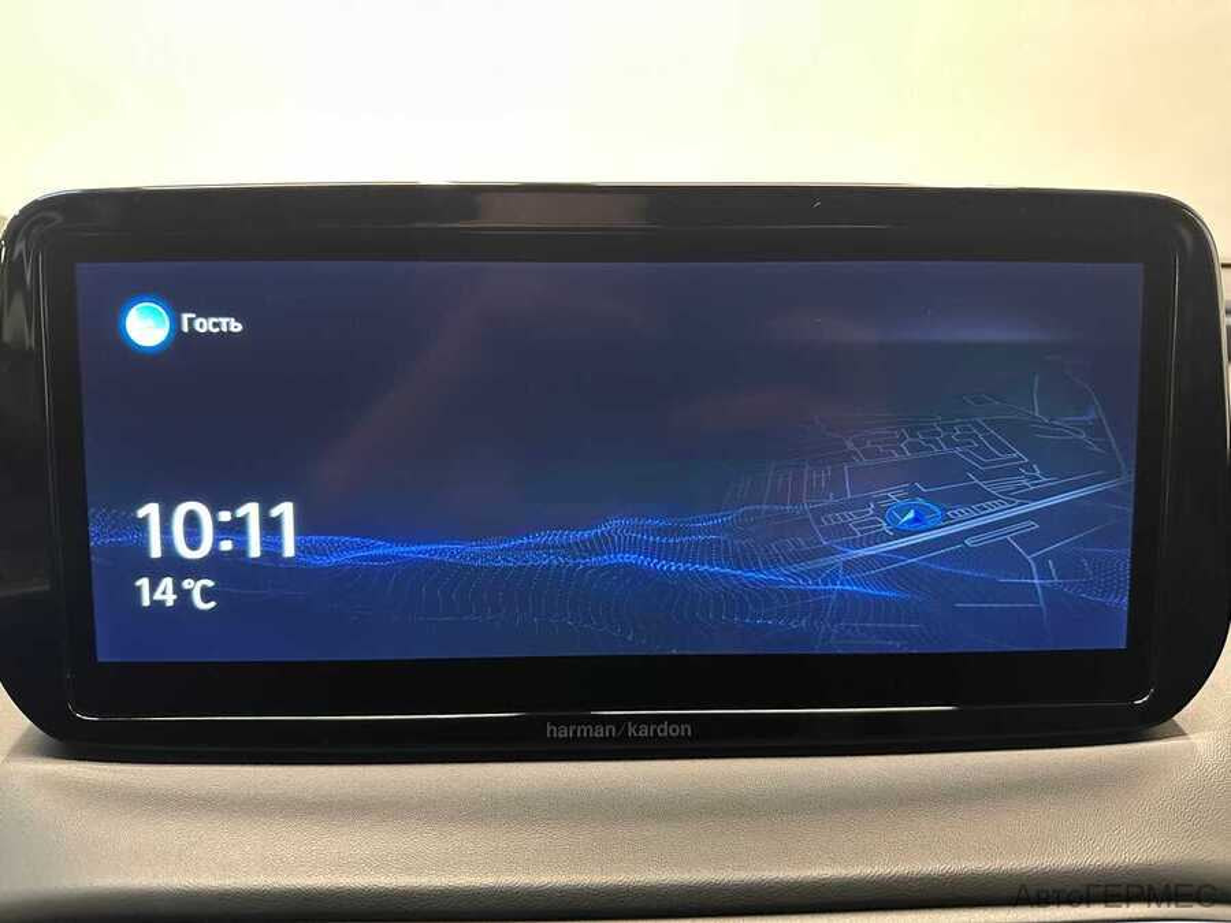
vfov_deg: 56.8
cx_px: 616
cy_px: 462
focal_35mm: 24
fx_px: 853
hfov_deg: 71.6
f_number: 1.78
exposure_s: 1/33
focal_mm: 6.86
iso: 800
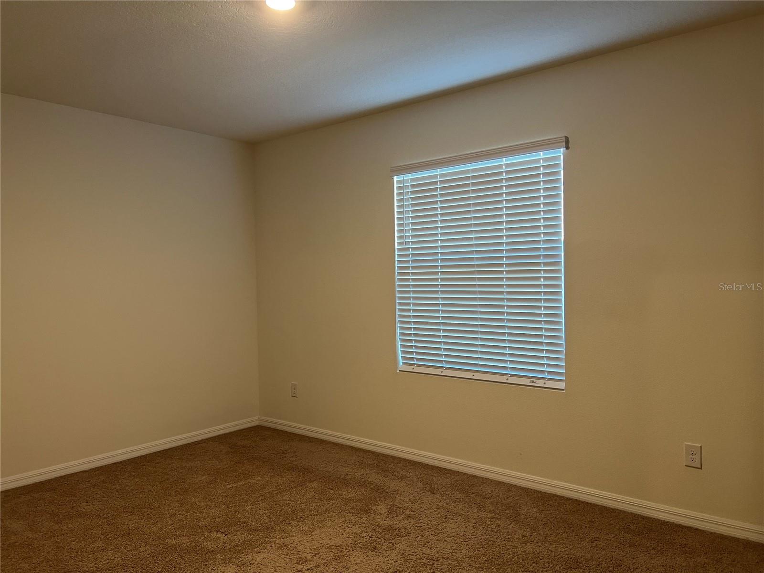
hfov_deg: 67.3
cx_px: 382
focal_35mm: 26
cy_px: 286
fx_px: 574
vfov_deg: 53.1
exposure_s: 1/60
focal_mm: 5.7
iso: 160
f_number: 1.5
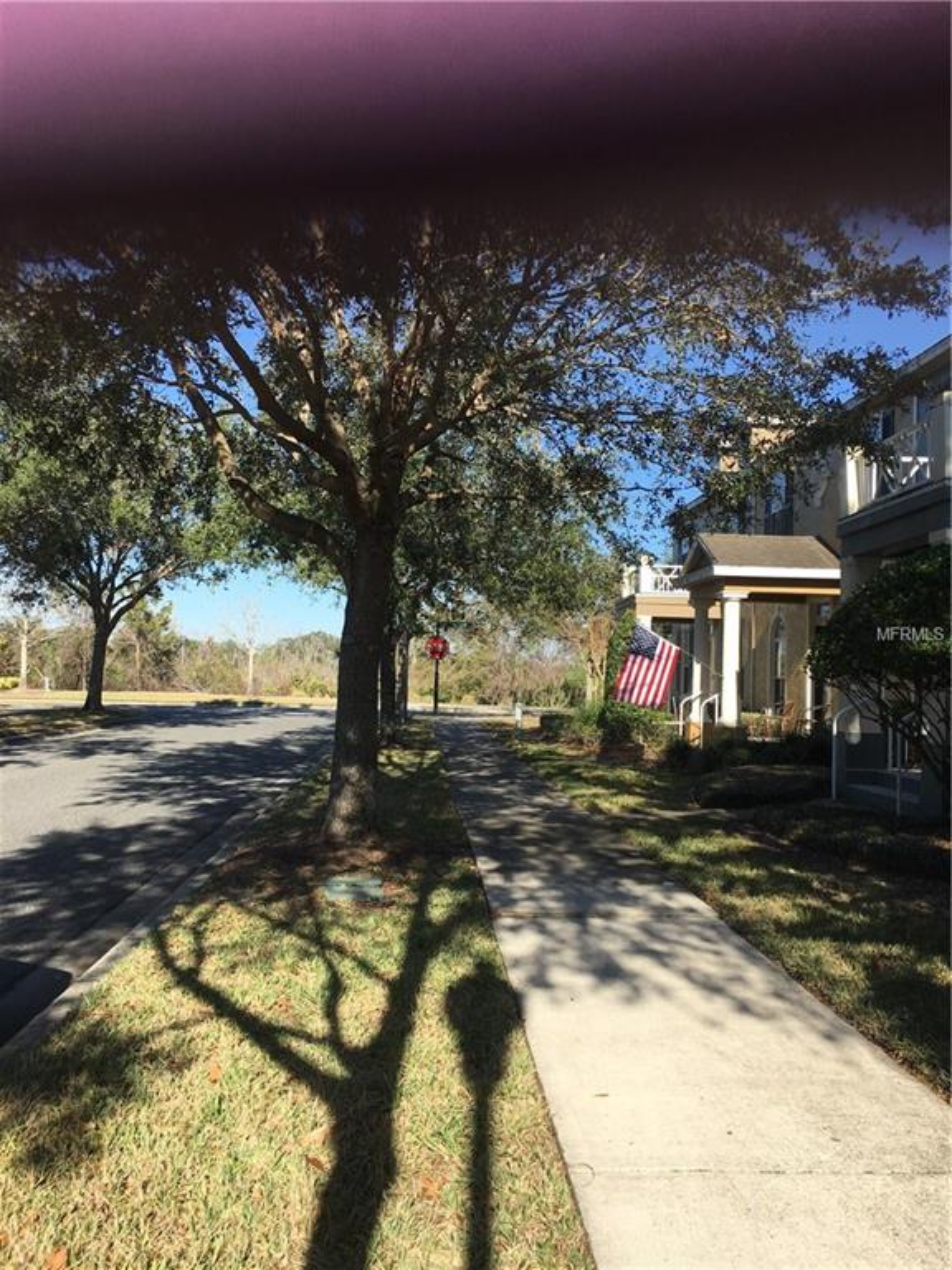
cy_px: 635
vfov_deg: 61.7
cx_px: 476
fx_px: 1063
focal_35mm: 29
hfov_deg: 48.2
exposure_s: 1/1099
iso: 25
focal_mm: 4.15
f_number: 2.2
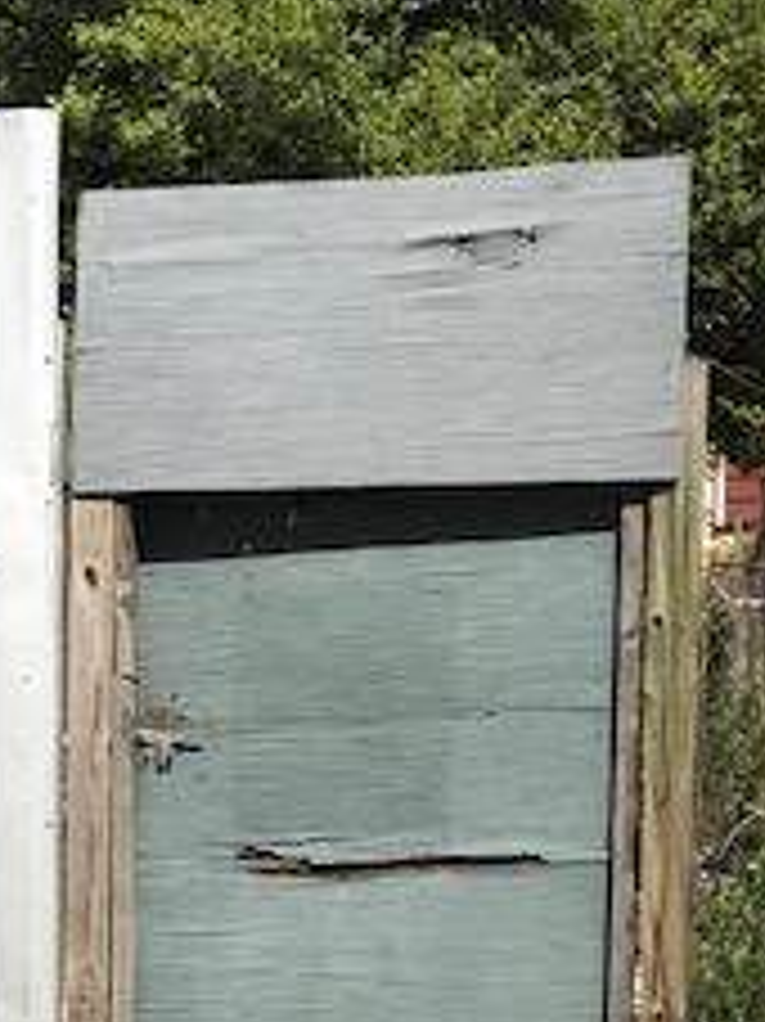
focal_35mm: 79
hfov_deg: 18.4
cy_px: 1126
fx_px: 2330
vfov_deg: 23.2
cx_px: 81
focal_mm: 3.99
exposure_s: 1/2660
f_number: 1.8
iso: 20
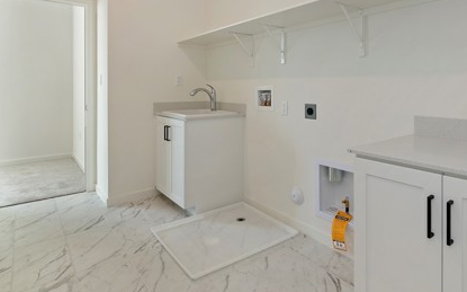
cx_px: 267
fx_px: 280
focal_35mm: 22
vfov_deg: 53.5
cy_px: 89
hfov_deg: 79.2
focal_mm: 14
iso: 500
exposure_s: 1/10
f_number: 10
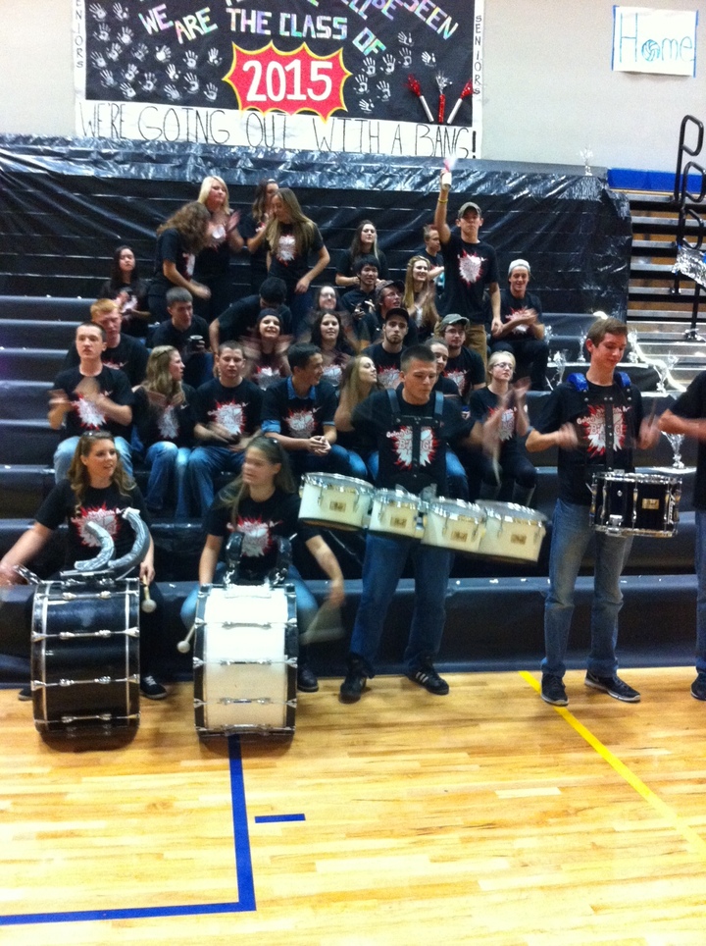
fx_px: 954
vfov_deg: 52.7
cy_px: 473
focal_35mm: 35
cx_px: 353
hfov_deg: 40.6
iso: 640
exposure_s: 1/15
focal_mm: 3.85
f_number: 2.8
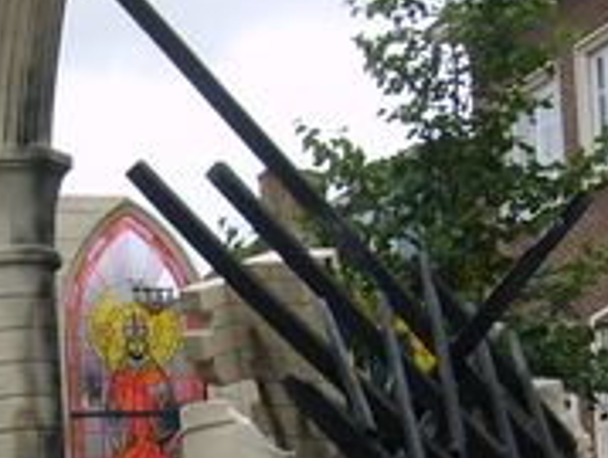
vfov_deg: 12.0
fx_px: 2059
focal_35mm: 117
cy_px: 740
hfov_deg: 16.7
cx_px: 119
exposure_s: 1/500
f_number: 2.8
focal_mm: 5.8
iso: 50
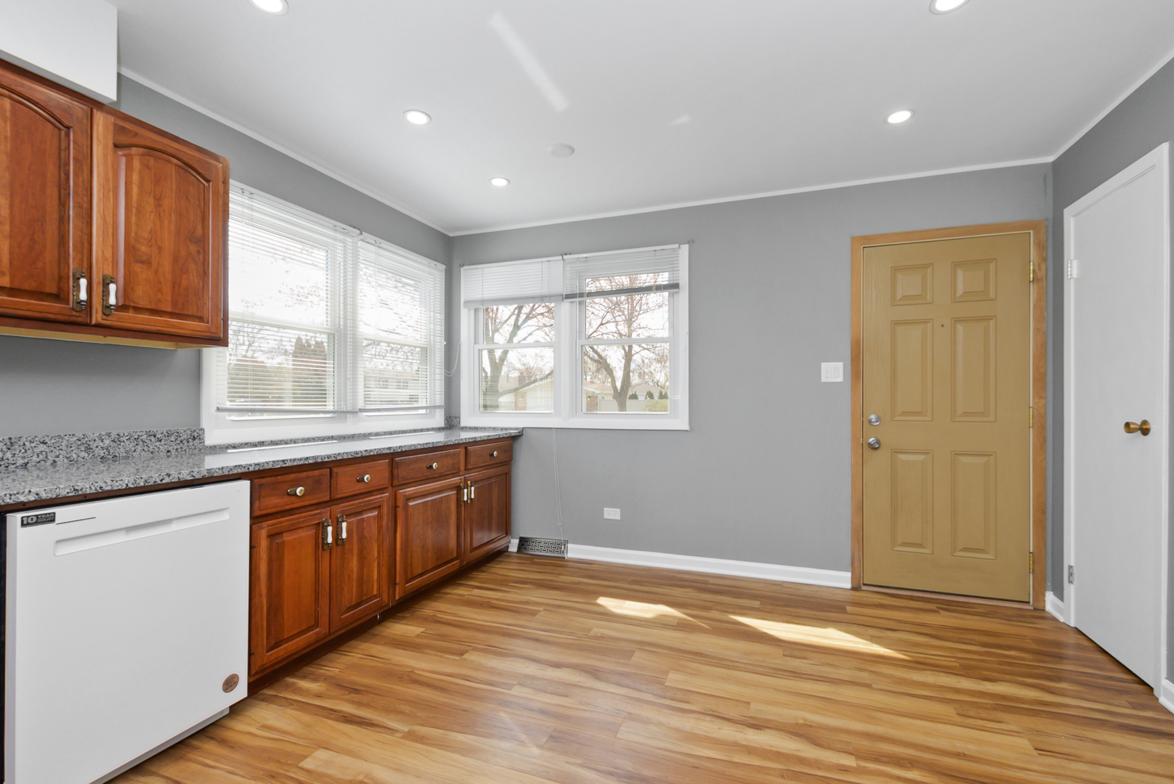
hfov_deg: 100.4
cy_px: 392
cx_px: 587
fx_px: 490
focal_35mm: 15
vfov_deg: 77.4
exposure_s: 1/60
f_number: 8
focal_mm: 10
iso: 320
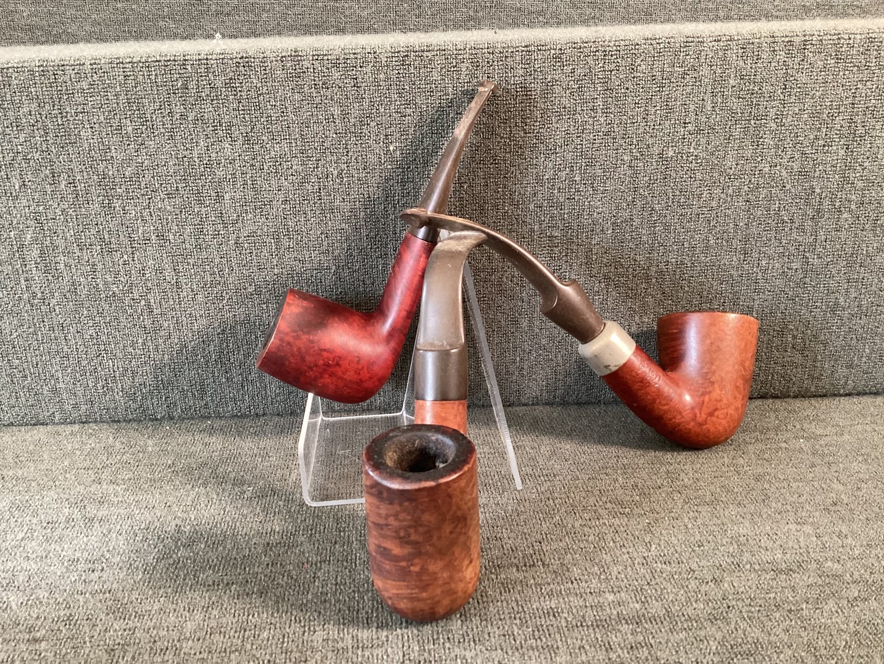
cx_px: 442
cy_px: 332
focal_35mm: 31
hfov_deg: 58.3
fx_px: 792
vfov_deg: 45.4
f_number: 2.4
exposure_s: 1/40
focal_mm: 3.3
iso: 320
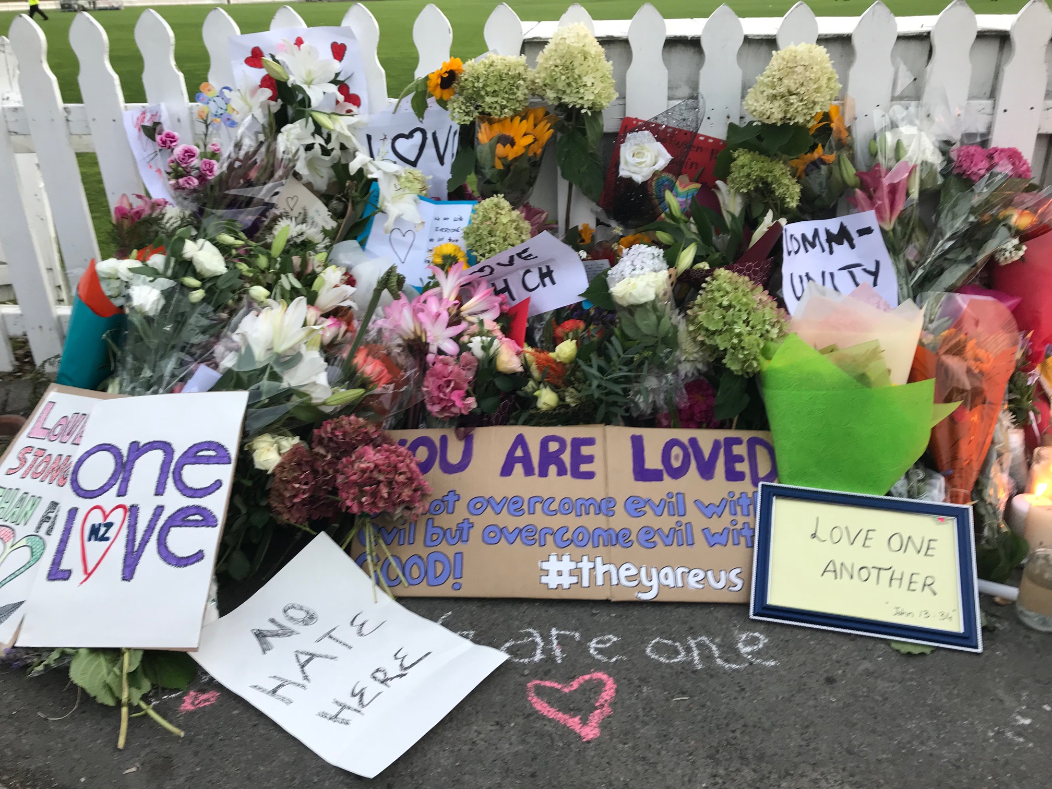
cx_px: 526
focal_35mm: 28
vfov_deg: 49.7
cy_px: 394
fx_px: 851
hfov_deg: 63.4
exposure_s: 1/50
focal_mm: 3.99
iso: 25
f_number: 1.8
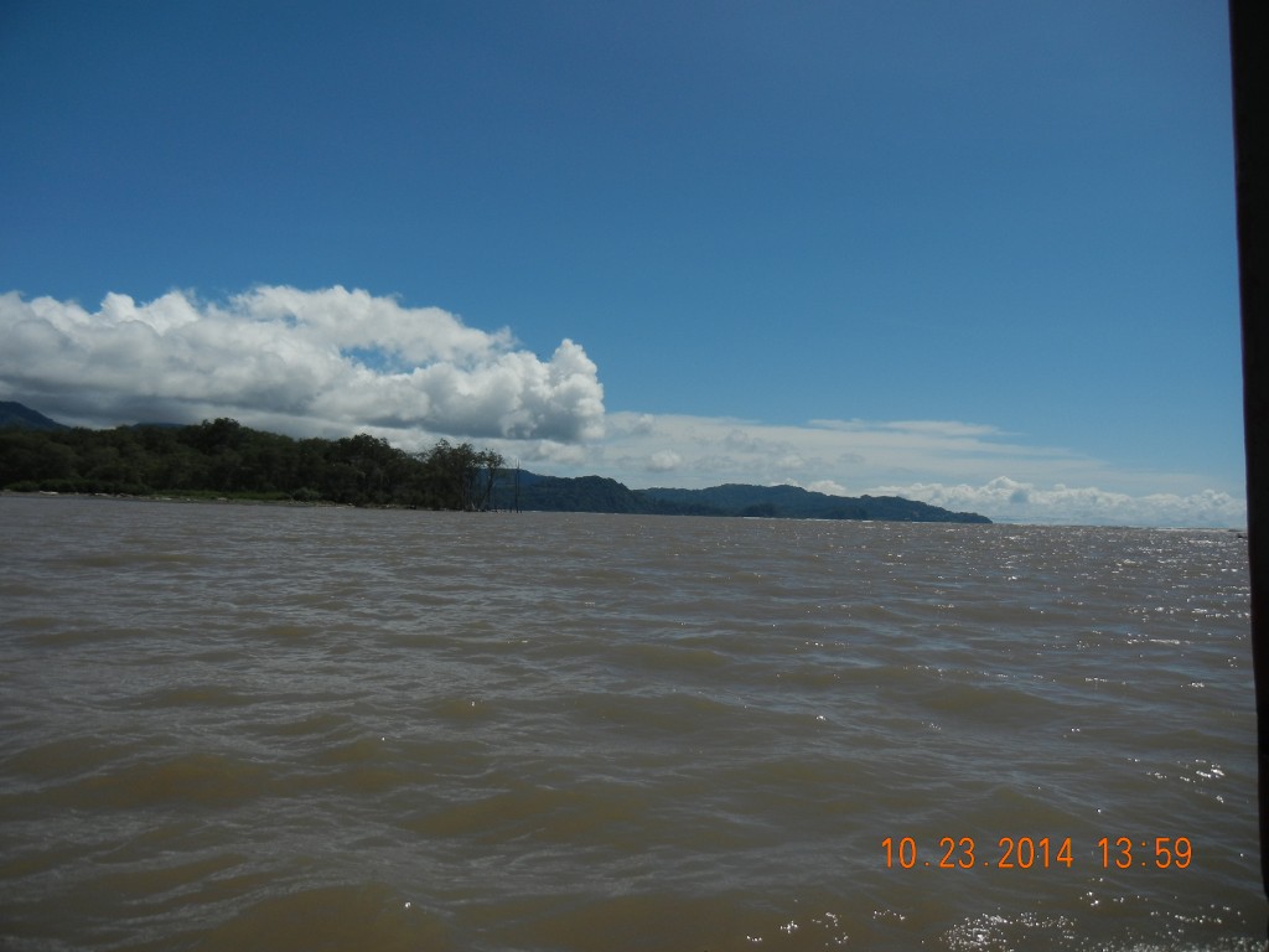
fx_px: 1100
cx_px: 634
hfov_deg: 60.0
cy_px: 476
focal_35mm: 30
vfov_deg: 46.8
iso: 160
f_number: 7
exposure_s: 1/1267
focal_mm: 5.4
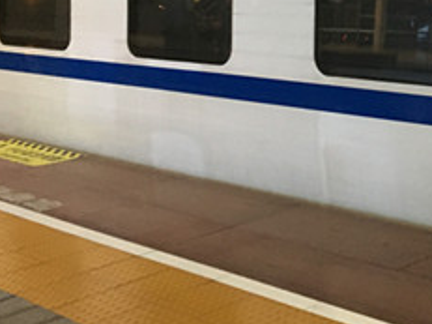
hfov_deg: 25.7
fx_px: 861
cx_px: 494
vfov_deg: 20.7
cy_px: 11
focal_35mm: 69
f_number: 2.2
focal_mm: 4.15
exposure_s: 1/25
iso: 200
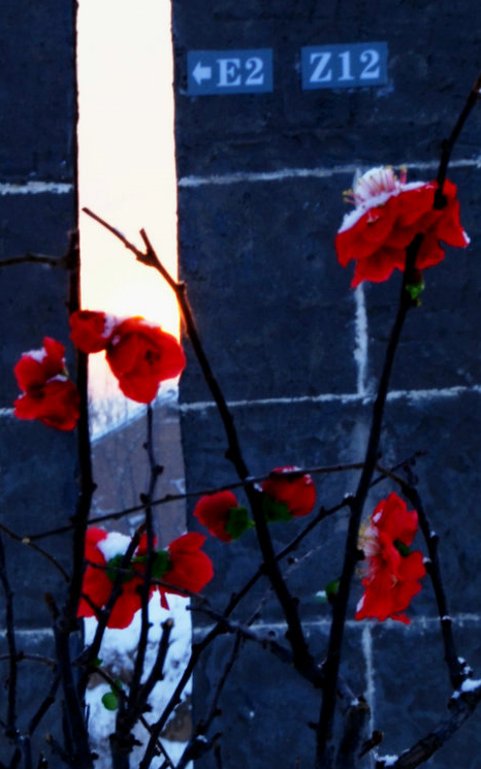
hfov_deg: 4.7
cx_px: 130
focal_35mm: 278
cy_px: 385
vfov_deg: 7.5
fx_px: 5832
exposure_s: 1/15
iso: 200
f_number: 22
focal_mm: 75
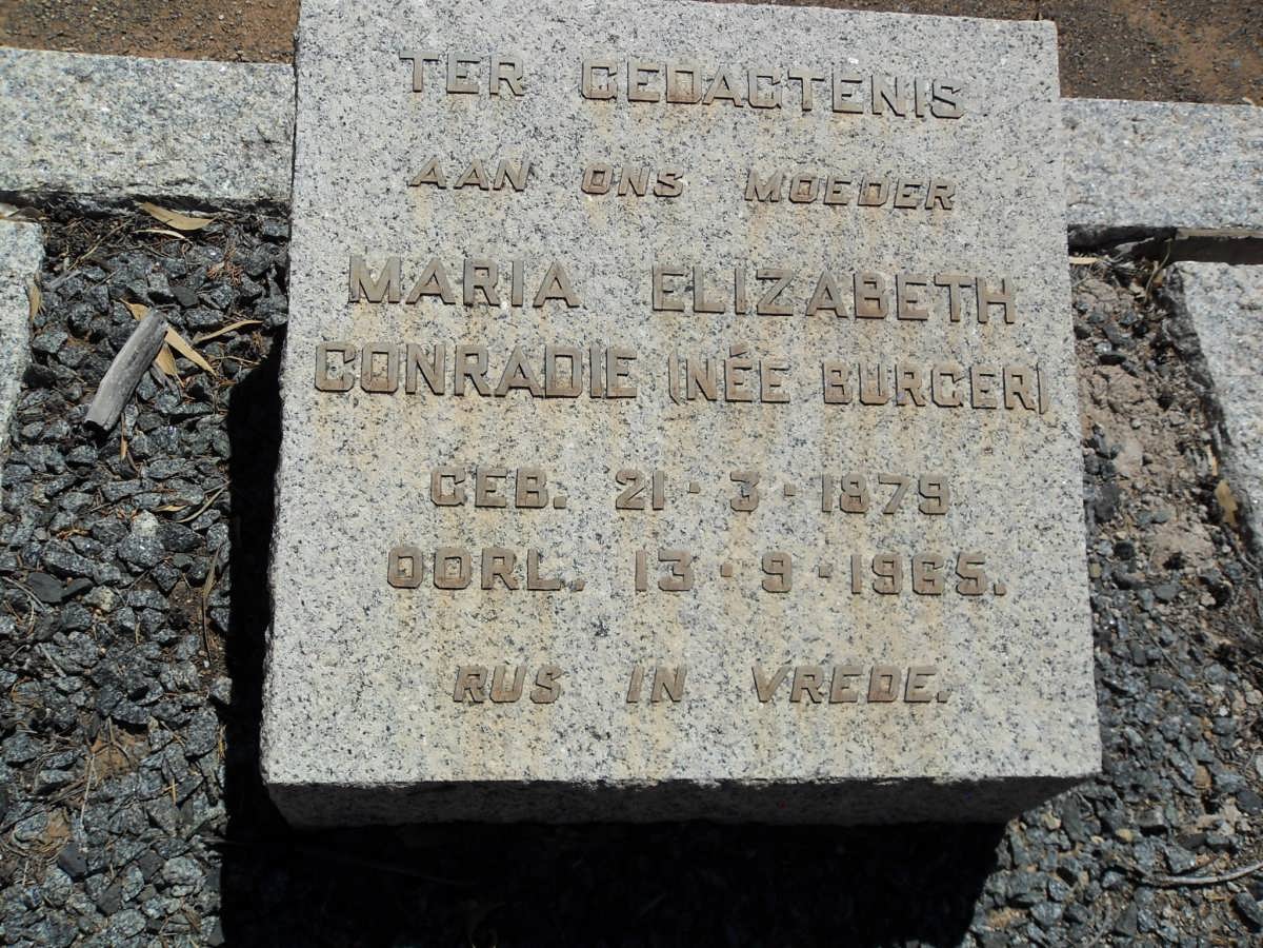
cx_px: 632
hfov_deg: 52.6
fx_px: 1277
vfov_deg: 40.7
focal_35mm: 35
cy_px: 474
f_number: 8.2
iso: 80
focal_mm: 6.3
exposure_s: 1/350
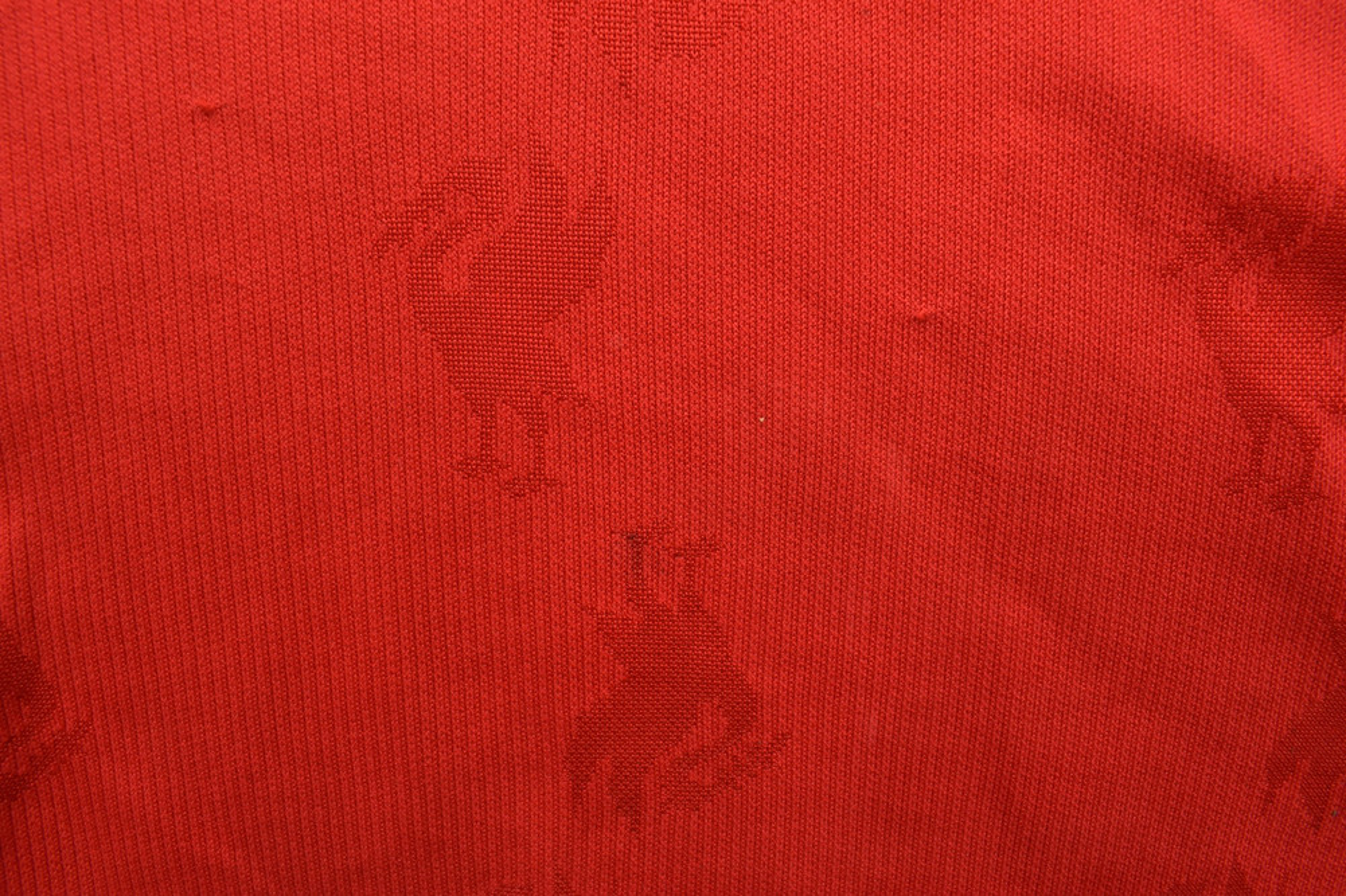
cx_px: 673
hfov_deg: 67.4
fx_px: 1009
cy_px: 448
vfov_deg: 47.9
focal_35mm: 27
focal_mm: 18
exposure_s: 1/40
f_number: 11
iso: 400
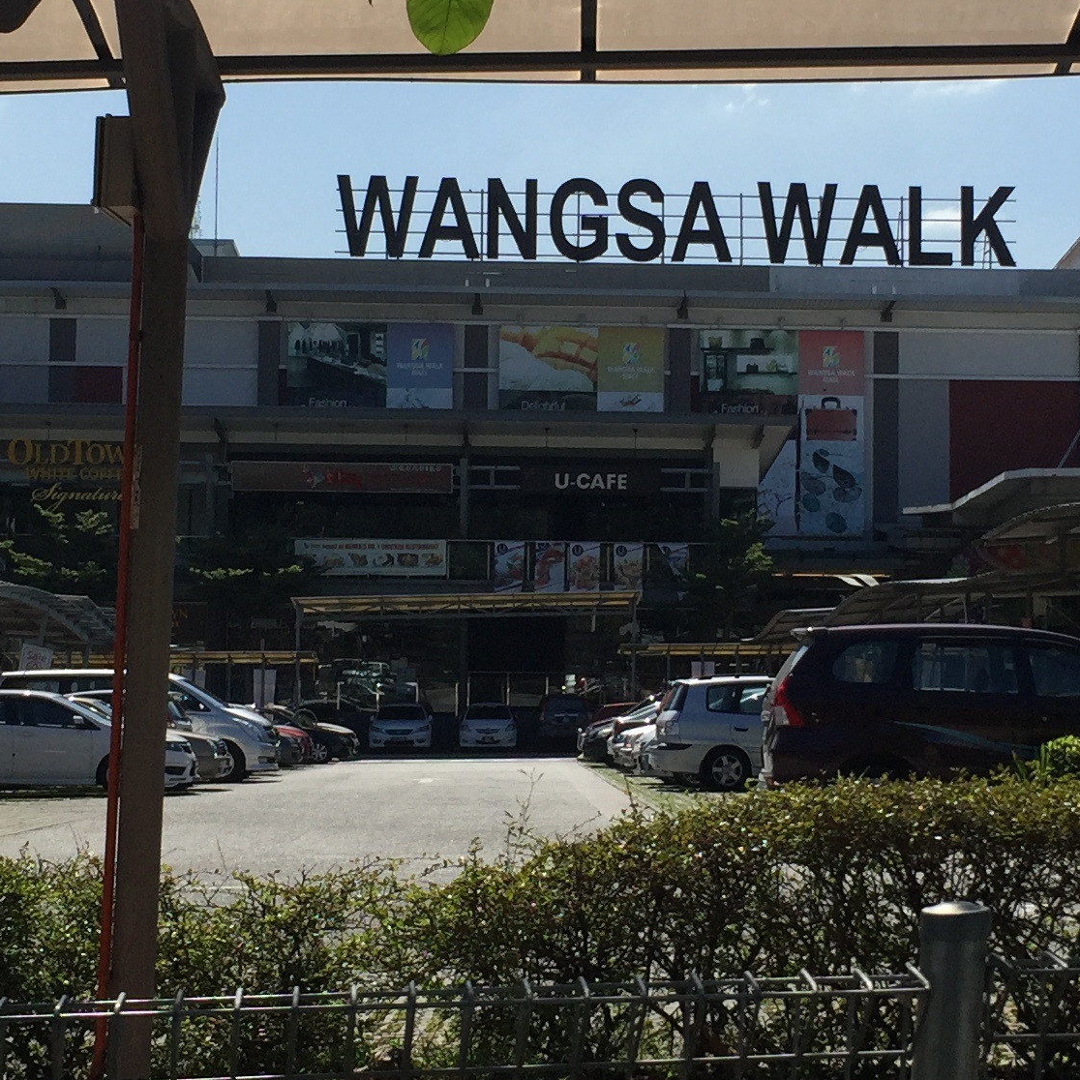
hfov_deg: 23.1
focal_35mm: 75
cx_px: 586
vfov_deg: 23.0
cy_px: 451
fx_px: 2647
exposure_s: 1/3300
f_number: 2.2
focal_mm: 4.15
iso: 32
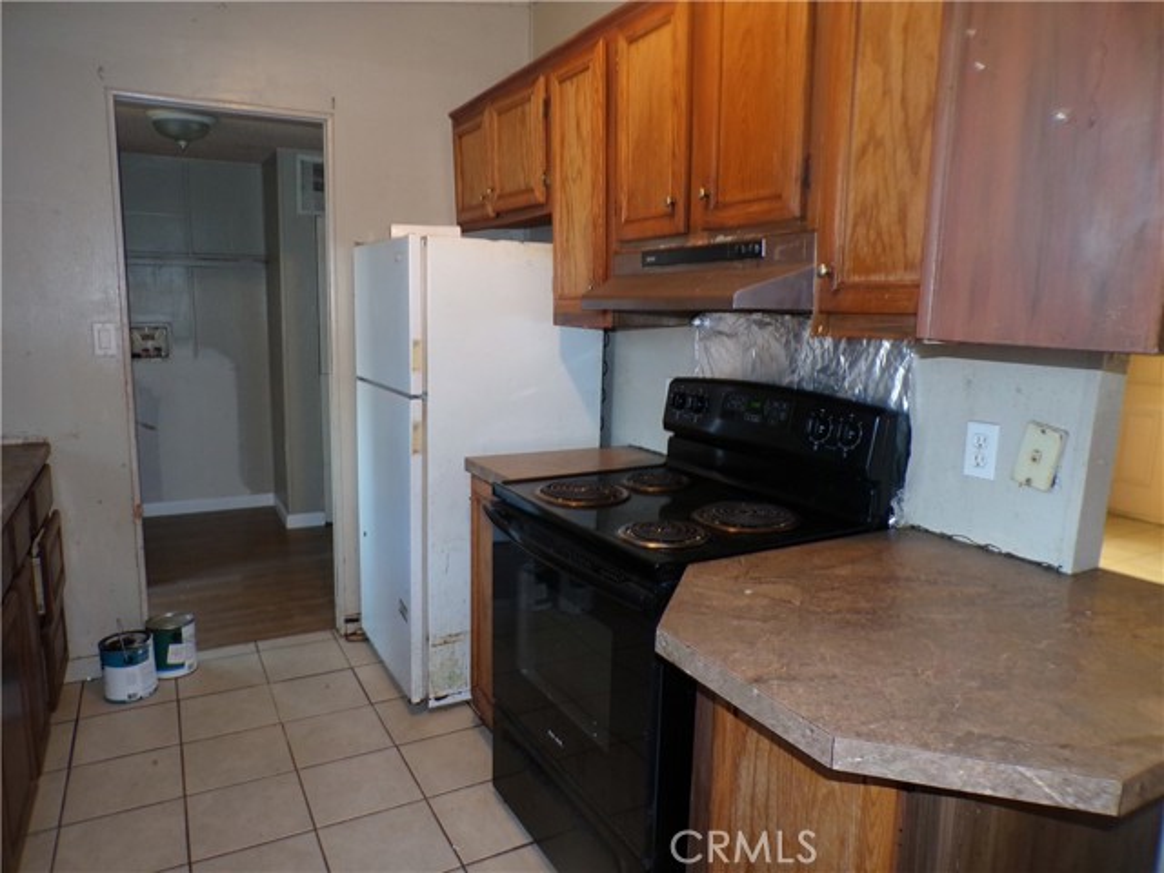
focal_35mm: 24
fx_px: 807
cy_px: 436
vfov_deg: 56.8
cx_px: 582
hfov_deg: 71.6
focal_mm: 4.3
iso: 200
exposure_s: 1/17
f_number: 3
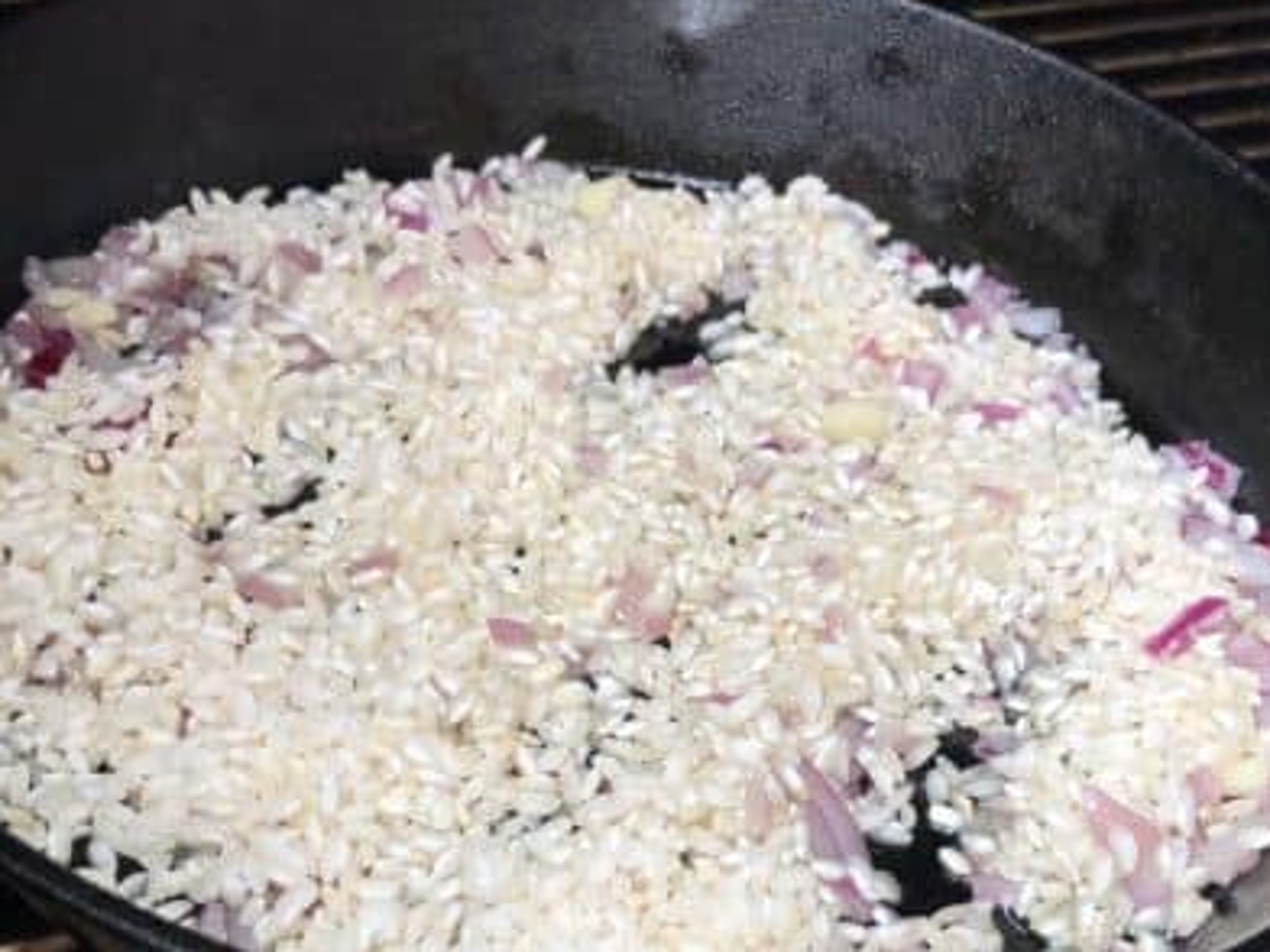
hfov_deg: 38.2
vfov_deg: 28.7
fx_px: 1834
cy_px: 717
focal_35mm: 50
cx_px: 661
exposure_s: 1/120
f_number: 1.8
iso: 20
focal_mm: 3.99
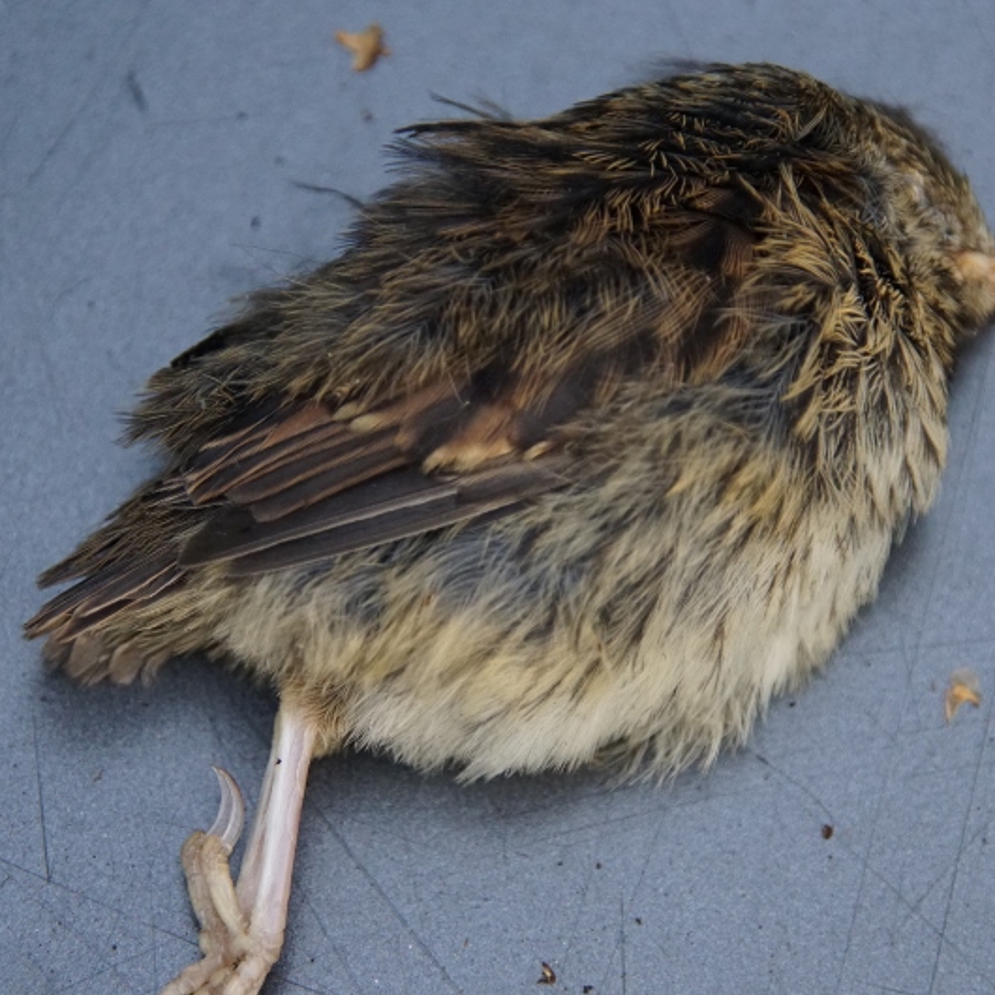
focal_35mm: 231
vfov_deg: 7.6
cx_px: 529
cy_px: 498
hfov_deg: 7.6
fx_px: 7512
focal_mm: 120
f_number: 5.6
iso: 1600
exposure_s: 1/200
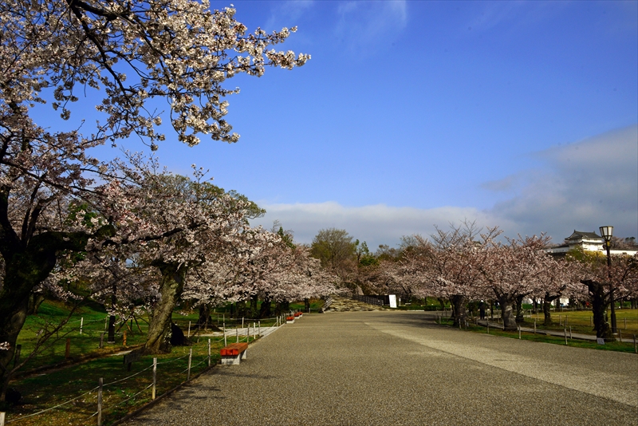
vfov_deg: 46.4
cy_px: 213
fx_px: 496
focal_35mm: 28
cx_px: 319
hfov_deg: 65.5
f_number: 14
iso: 400
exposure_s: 1/800
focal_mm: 28
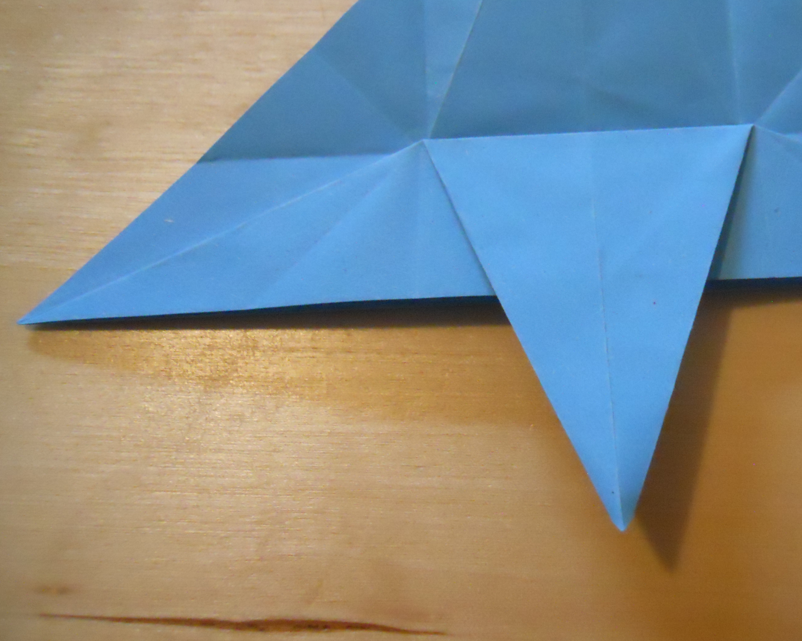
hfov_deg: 42.7
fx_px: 997
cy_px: 203
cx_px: 582
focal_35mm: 42
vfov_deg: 35.3
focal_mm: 5
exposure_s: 1/60
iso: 800
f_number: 2.7
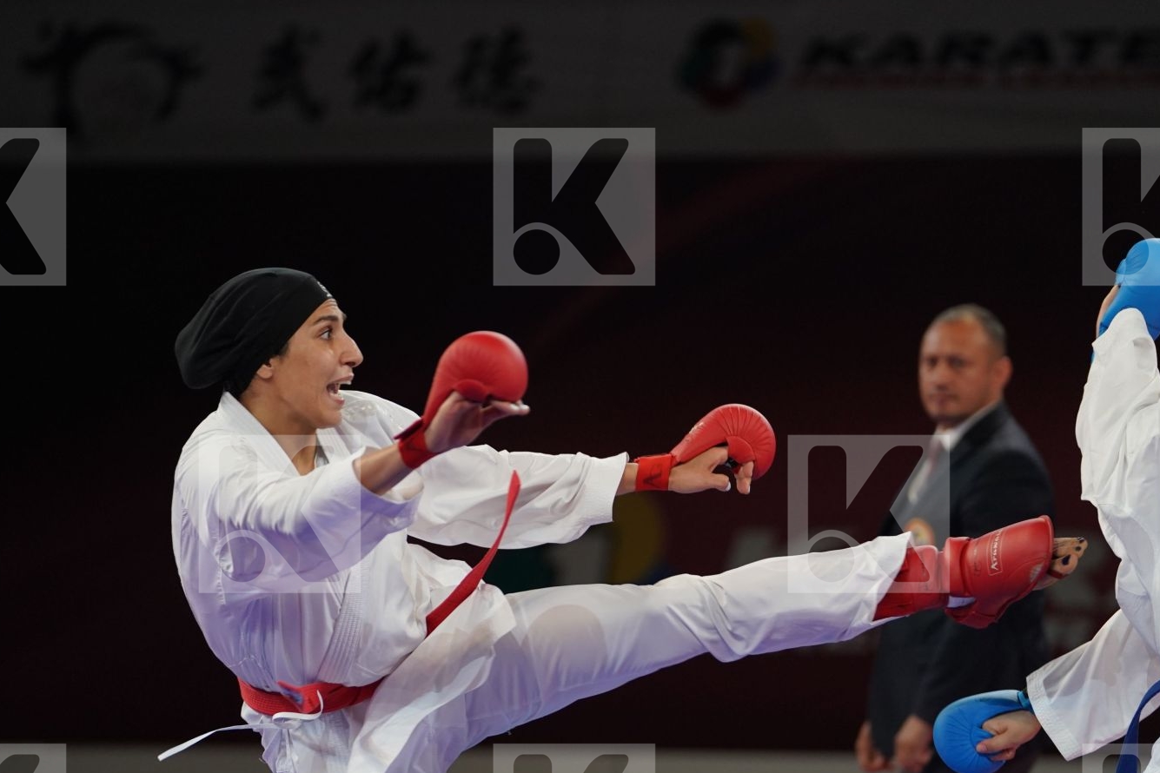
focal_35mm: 240
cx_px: 574
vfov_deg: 5.7
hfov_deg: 8.6
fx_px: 7733
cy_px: 514
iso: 1600
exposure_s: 1/1000
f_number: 2.8
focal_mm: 178
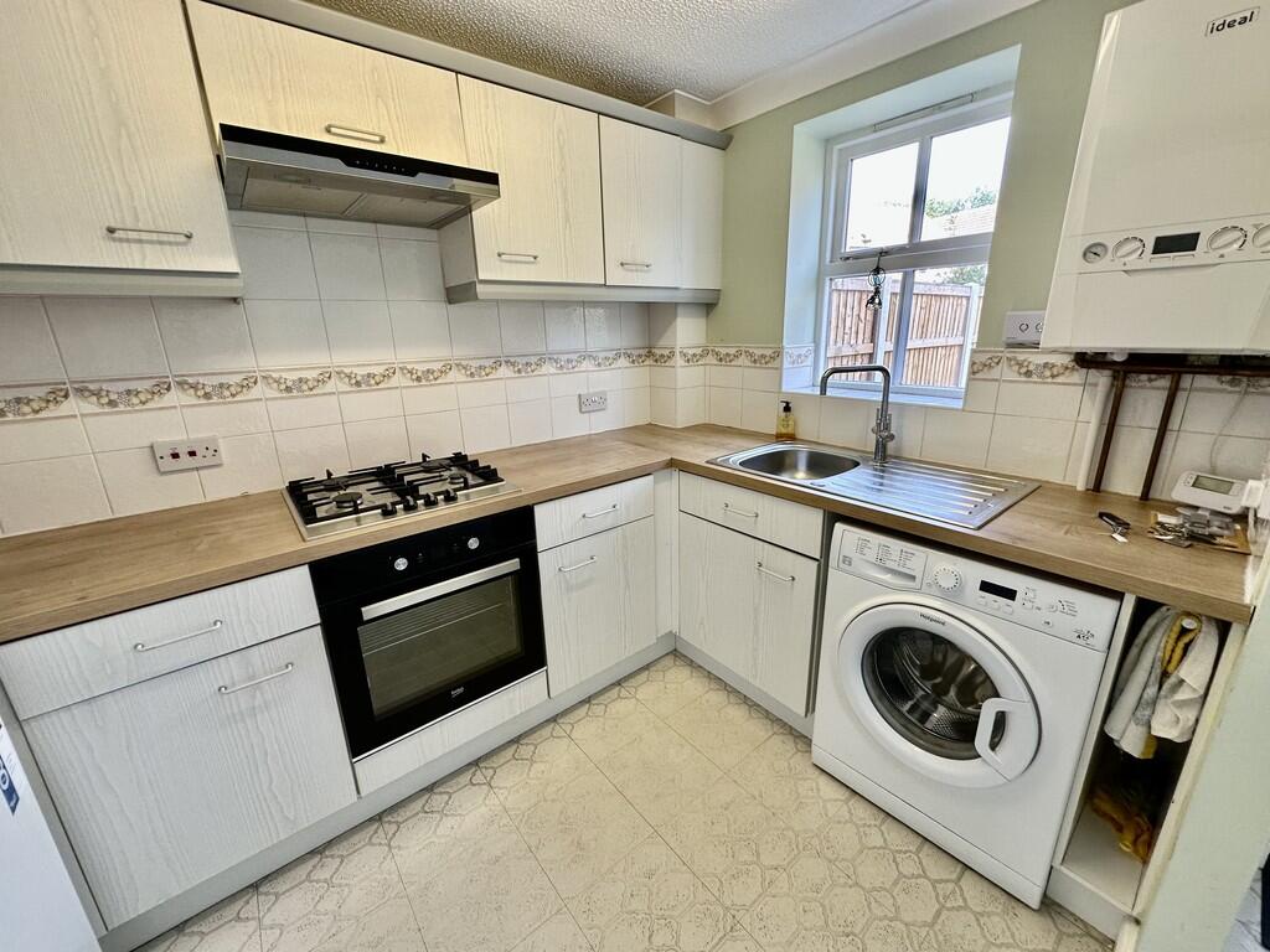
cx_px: 635
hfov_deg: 102.1
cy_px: 476
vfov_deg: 85.7
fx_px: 514
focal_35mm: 14
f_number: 2.2
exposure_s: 1/100
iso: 100
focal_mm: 2.22
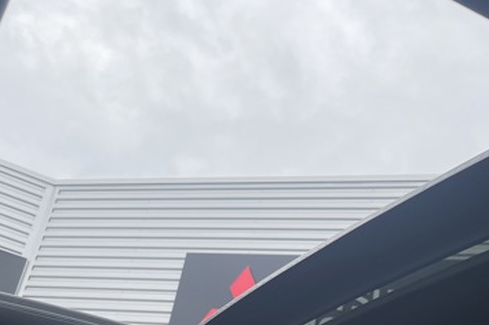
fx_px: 828
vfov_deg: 22.1
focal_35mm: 61
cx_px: 278
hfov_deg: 32.9
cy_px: 231
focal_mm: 4.2
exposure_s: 1/725
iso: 32
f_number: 1.6
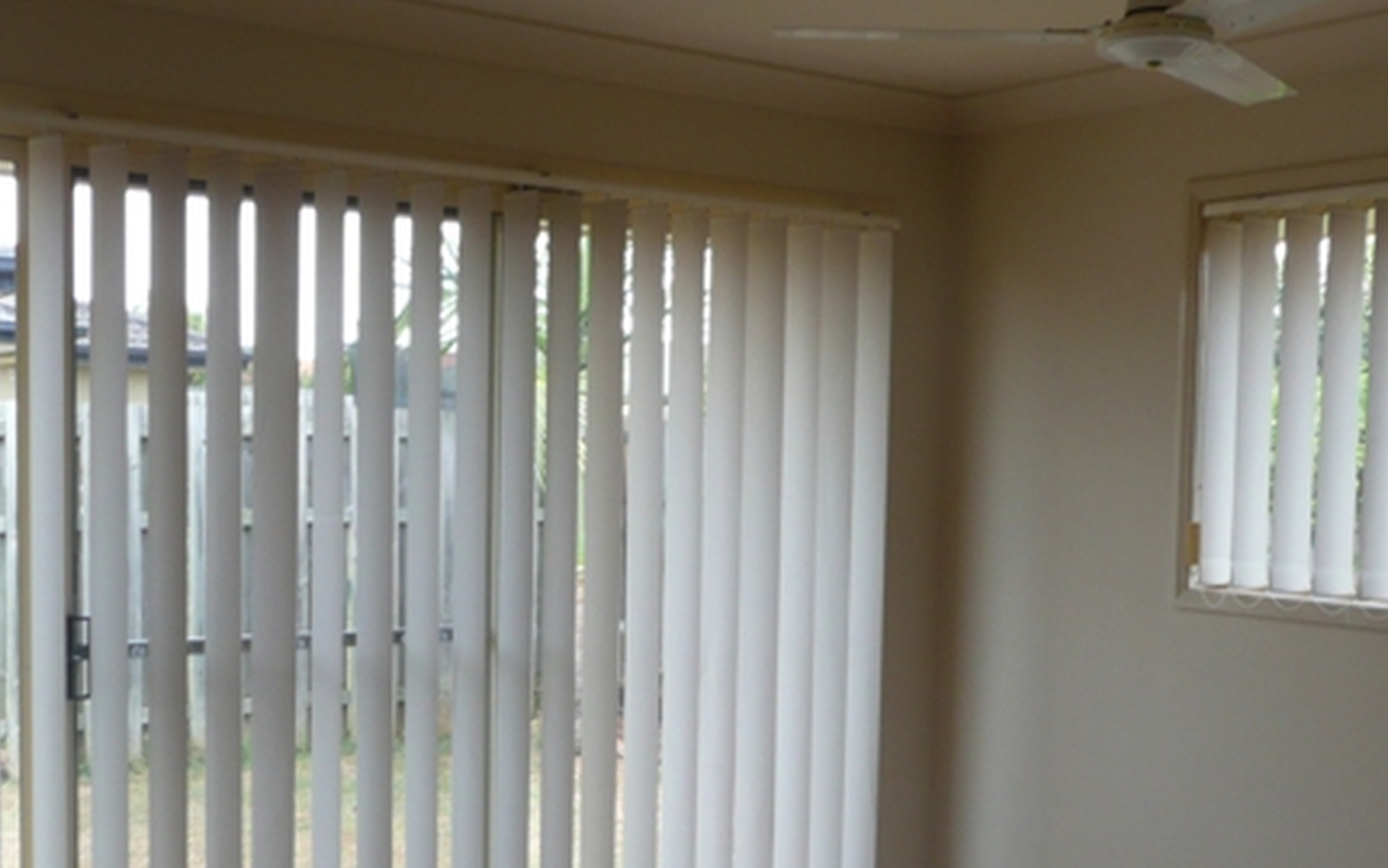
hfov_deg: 45.2
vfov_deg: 29.0
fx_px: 1664
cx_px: 739
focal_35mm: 44
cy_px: 592
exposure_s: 1/50
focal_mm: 4.6
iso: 100
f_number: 3.3
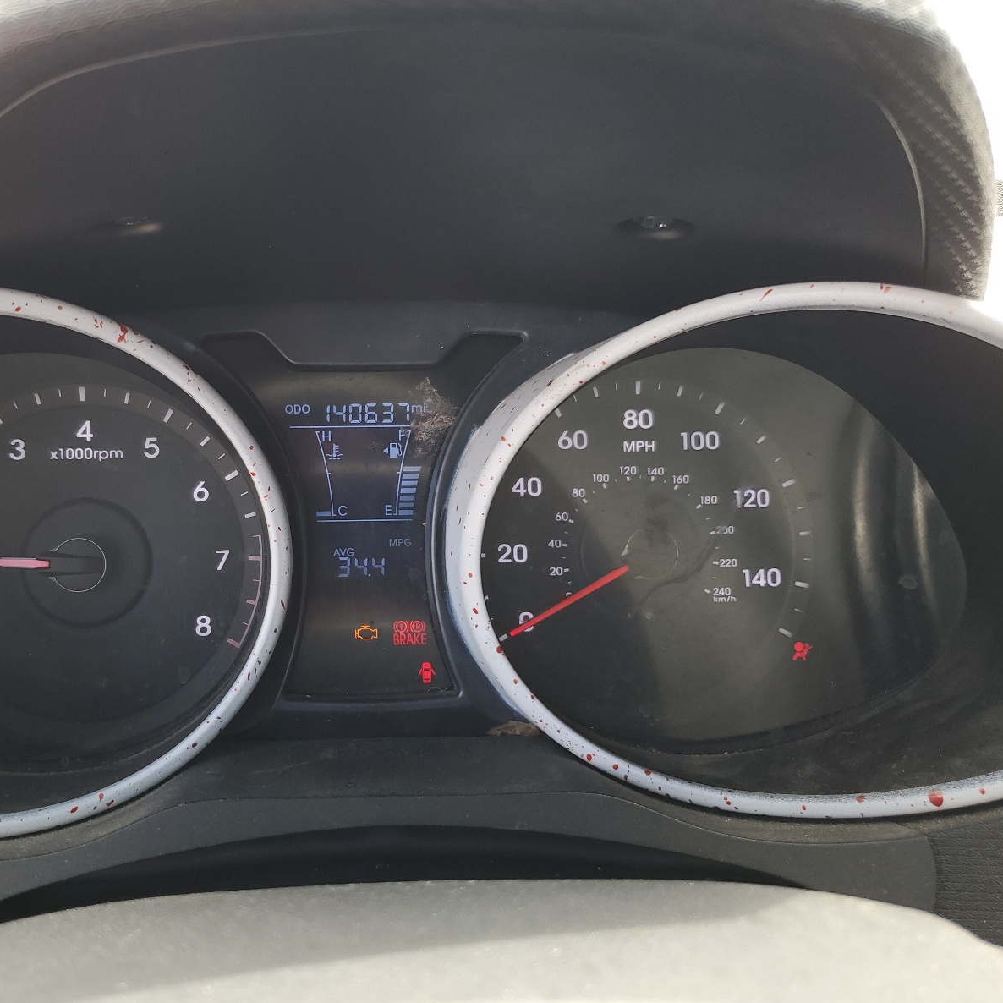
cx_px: 363
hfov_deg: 51.9
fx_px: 1016
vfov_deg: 52.5
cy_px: 499
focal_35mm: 31
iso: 50
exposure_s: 1/122
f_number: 1.5
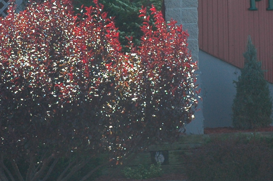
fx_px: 1864
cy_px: 1
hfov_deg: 8.4
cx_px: 190
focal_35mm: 246
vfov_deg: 5.6
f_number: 9
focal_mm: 50
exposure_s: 1/160
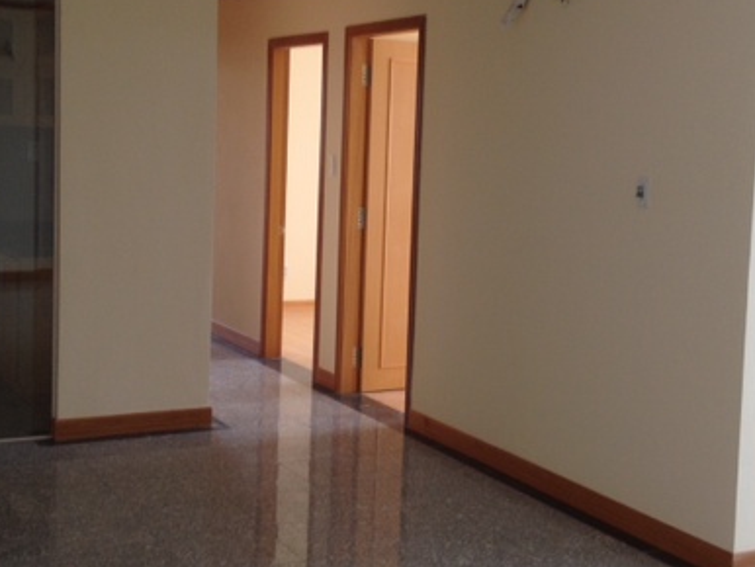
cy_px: 256
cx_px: 413
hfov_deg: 33.2
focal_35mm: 58
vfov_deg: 25.2
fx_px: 1266
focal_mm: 4.28
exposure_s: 1/60
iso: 80
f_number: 2.4
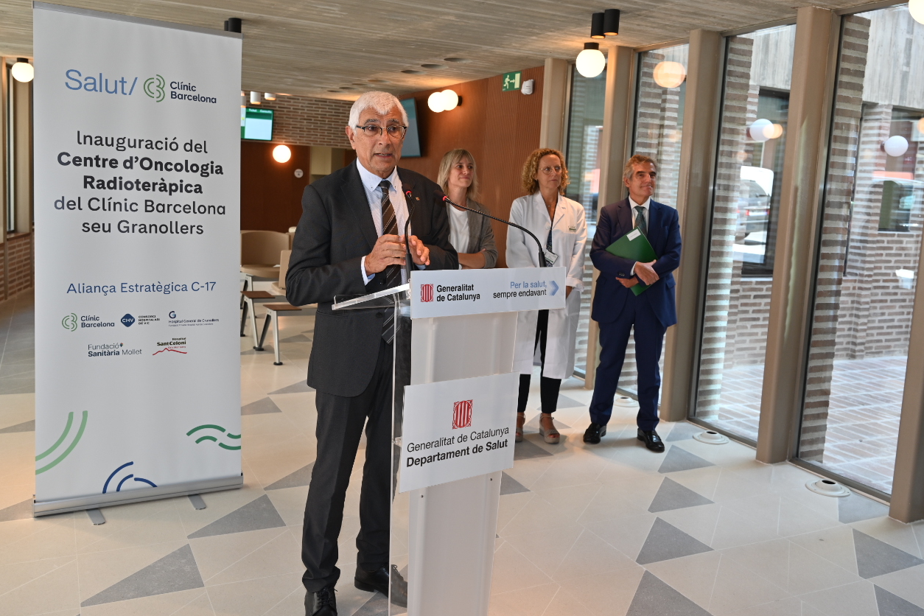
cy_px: 282
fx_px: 796
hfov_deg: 60.3
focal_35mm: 31
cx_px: 449
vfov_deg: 42.3
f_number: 4.5
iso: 200
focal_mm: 24
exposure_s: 1/80
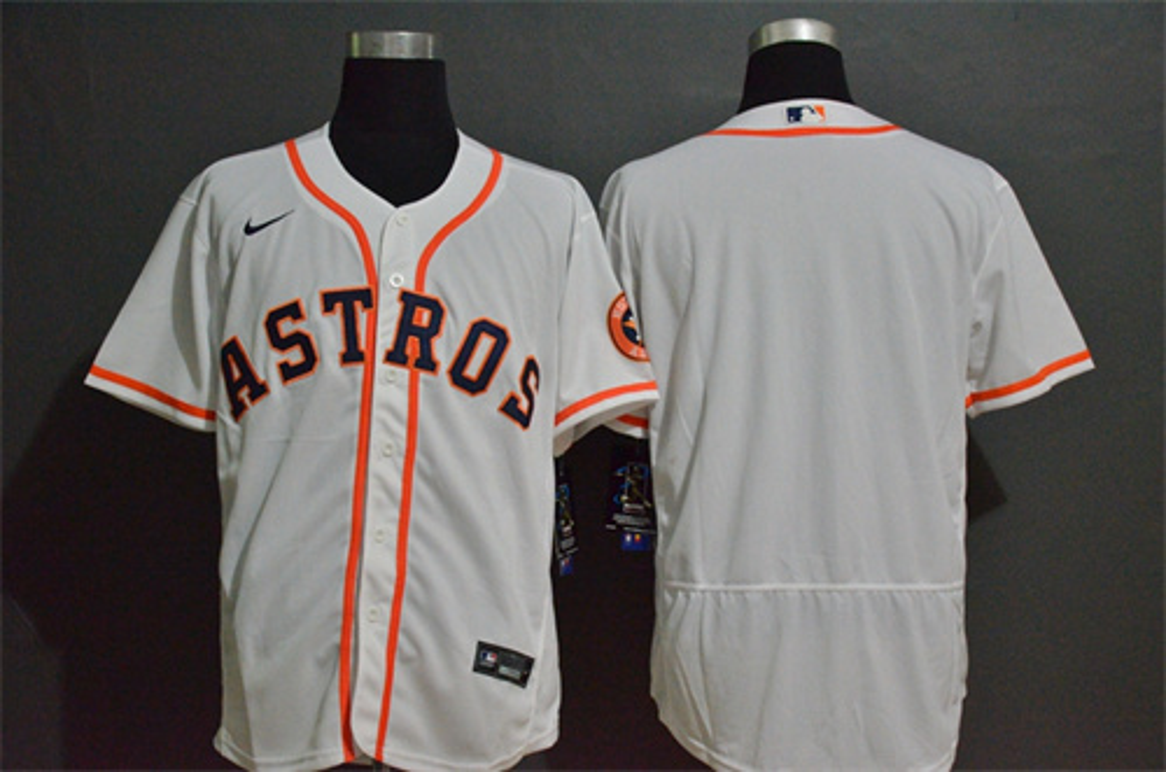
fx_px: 1939
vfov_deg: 22.5
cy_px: 386
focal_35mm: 60
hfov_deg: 33.5
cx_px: 583
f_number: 4.5
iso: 4000
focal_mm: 40
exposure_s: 1/80
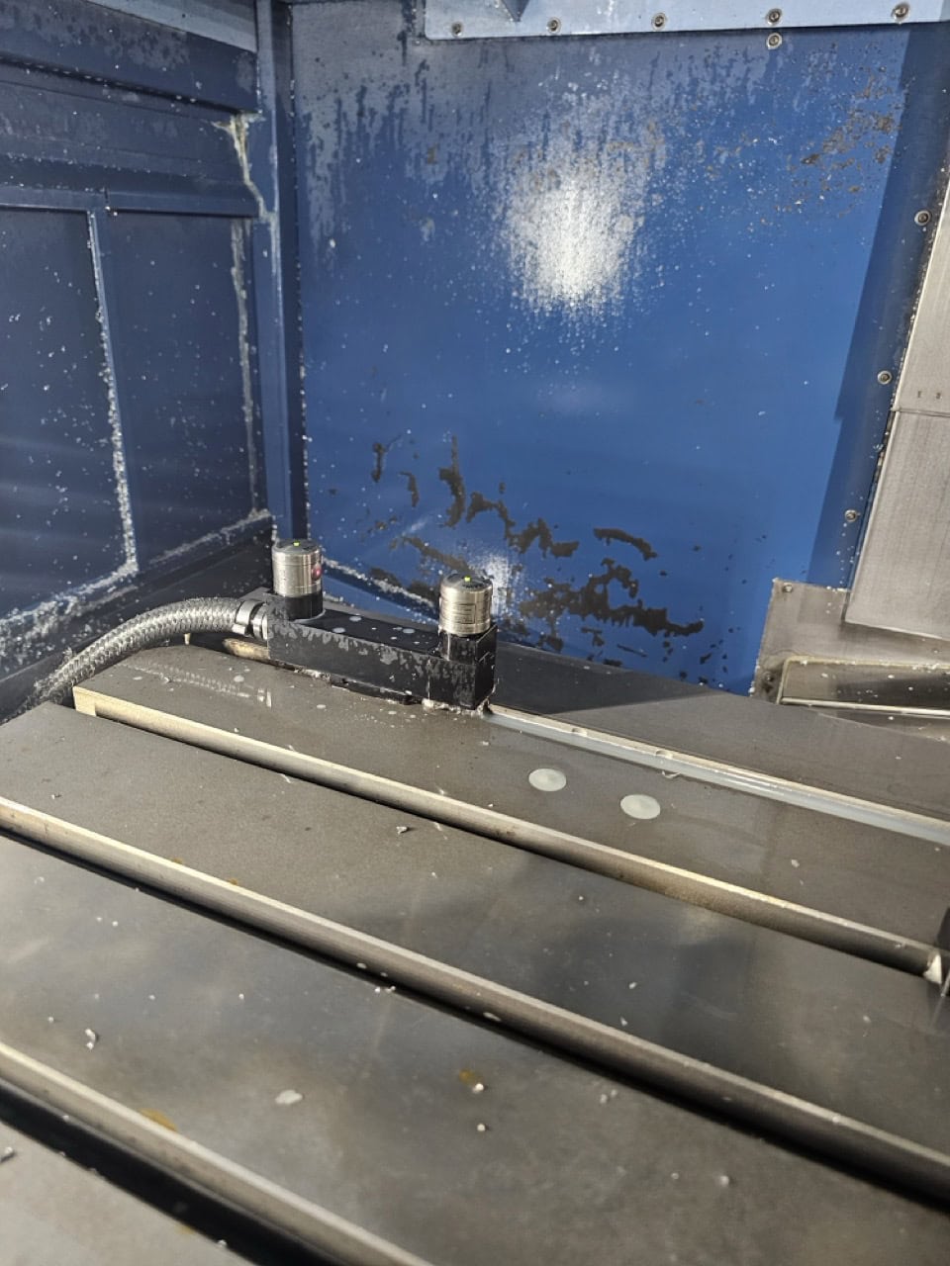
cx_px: 475
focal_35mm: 23
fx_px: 842
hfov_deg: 58.9
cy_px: 633
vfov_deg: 73.9
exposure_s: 1/30
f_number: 1.7
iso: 640
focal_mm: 6.3
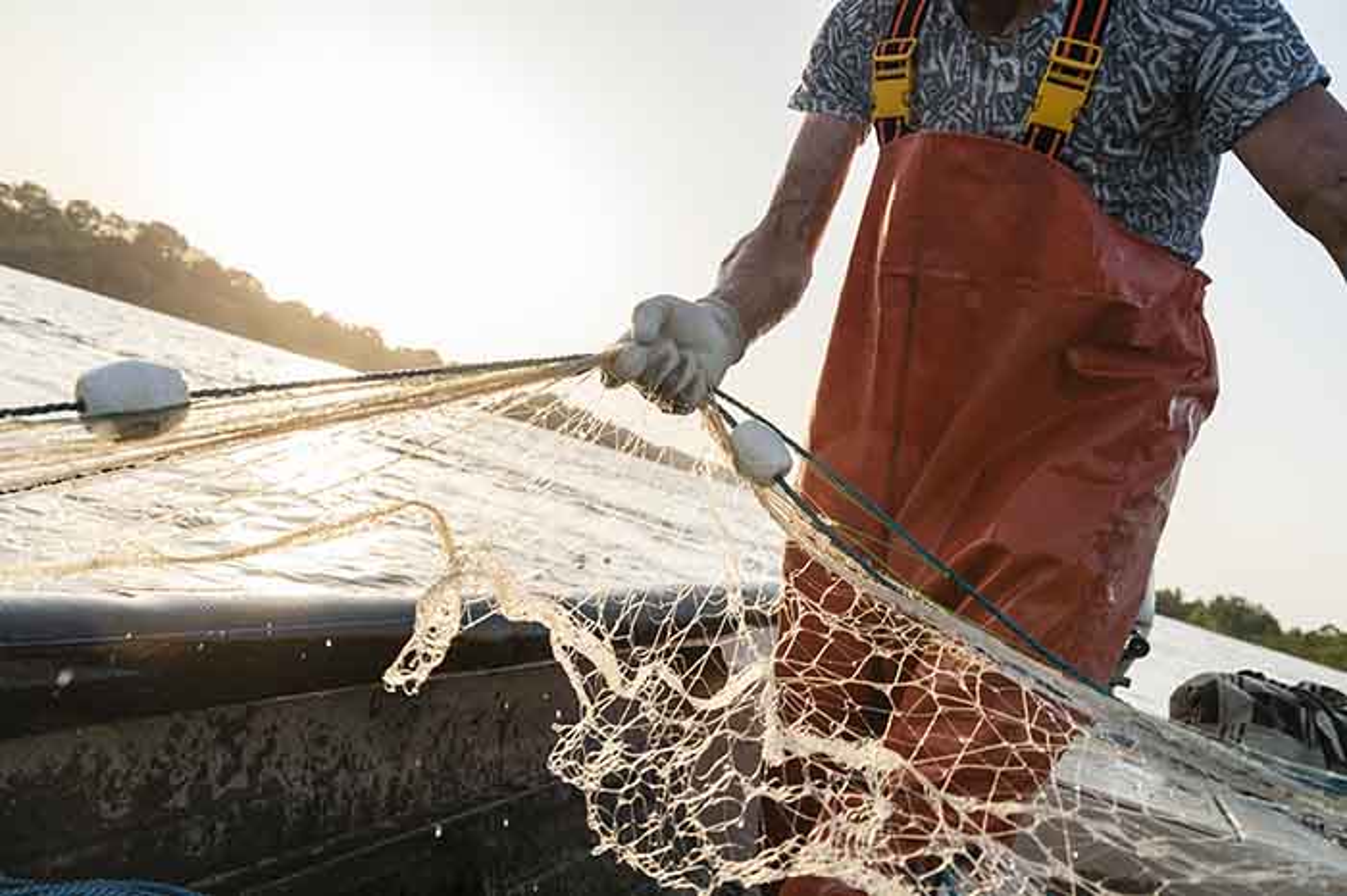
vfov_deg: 46.4
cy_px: 448
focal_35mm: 28
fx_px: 1047
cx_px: 674
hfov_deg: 65.5
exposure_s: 1/640
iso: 400
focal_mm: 28
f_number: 7.1
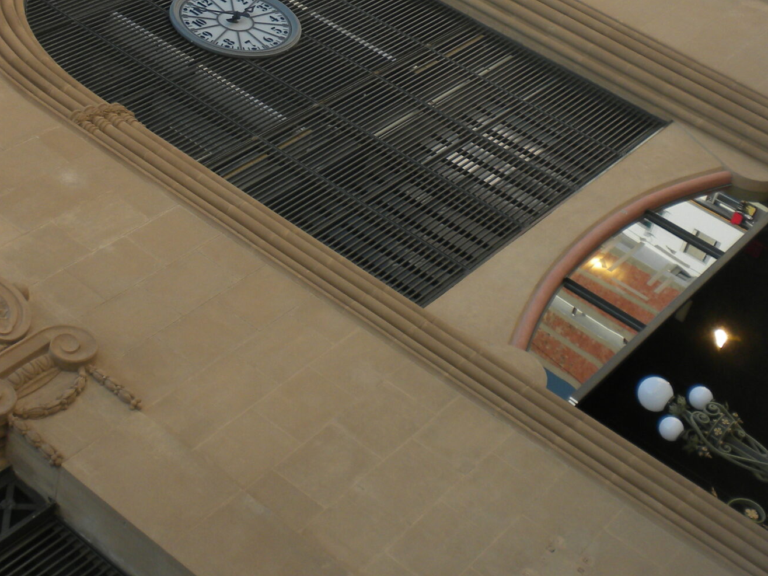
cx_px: 282
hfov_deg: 26.9
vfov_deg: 20.3
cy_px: 146
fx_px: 1597
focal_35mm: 72
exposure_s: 1/370
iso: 64
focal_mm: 6.6
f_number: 3.5
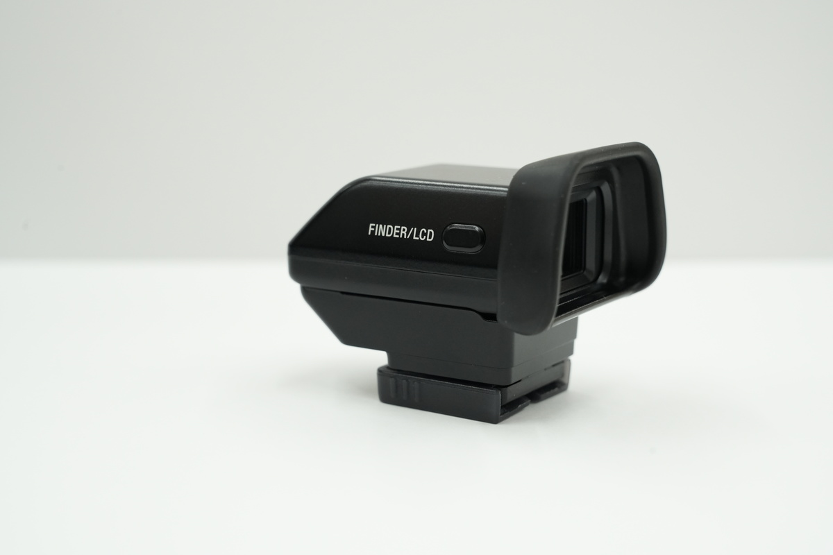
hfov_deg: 31.4
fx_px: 1481
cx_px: 416
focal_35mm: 64
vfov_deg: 21.2
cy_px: 278
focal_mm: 64
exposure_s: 1/80
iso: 2000
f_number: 10
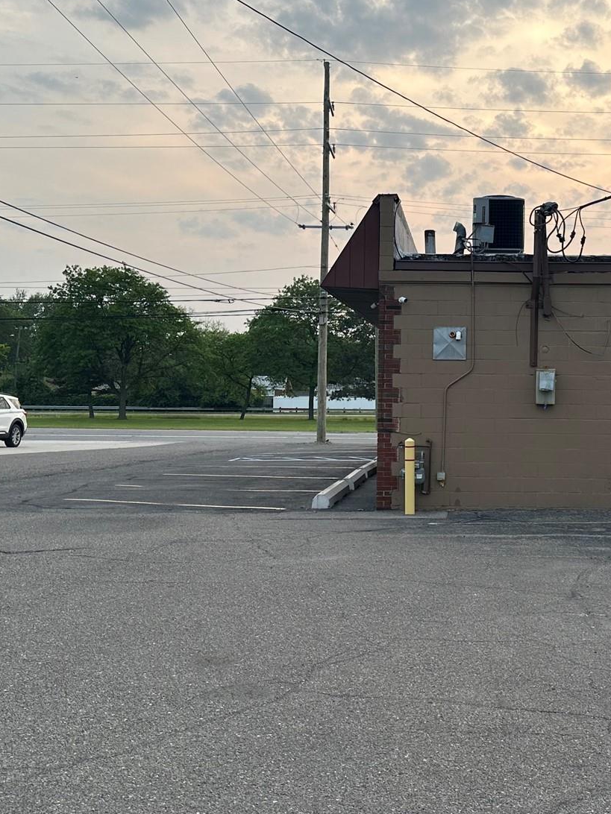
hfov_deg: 31.7
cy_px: 365
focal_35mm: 45
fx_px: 1059
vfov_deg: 42.0
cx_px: 449
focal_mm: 6.86
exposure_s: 1/196
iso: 64
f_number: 1.78
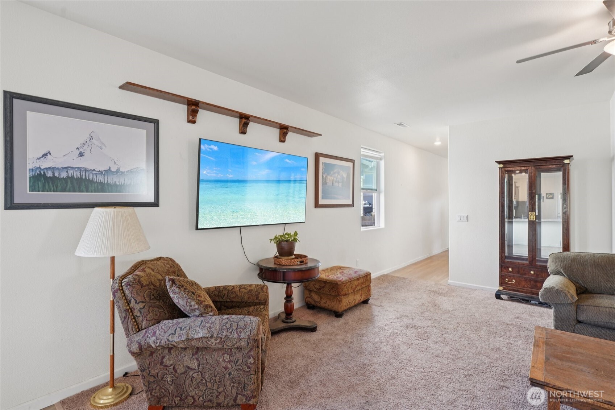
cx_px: 308
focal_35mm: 17
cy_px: 205
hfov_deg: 93.3
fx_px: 290
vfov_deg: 70.4
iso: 400
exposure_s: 1/10
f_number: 8
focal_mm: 17
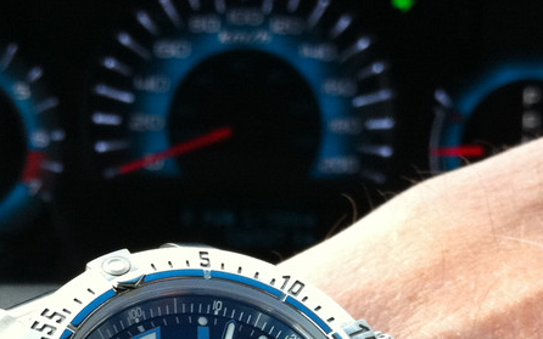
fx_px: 1317
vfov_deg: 14.2
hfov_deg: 23.3
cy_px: 424
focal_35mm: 89
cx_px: 267
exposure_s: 1/120
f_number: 2.8
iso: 125
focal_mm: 3.85
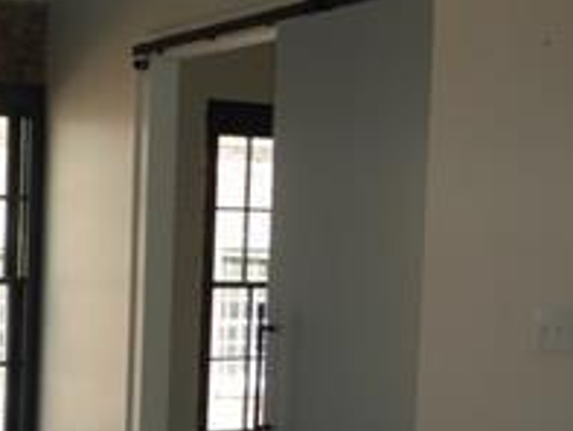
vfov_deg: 18.7
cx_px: -227
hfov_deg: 21.8
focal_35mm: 78
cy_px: 349
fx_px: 1292
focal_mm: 4.3
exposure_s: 1/125
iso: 100
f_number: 3.3
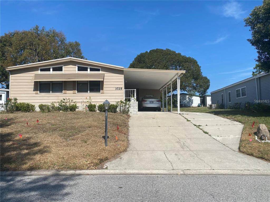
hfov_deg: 67.3
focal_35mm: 26
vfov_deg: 53.1
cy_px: 101
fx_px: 203
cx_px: 135
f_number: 1.8
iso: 32
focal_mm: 4.25
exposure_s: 1/4274
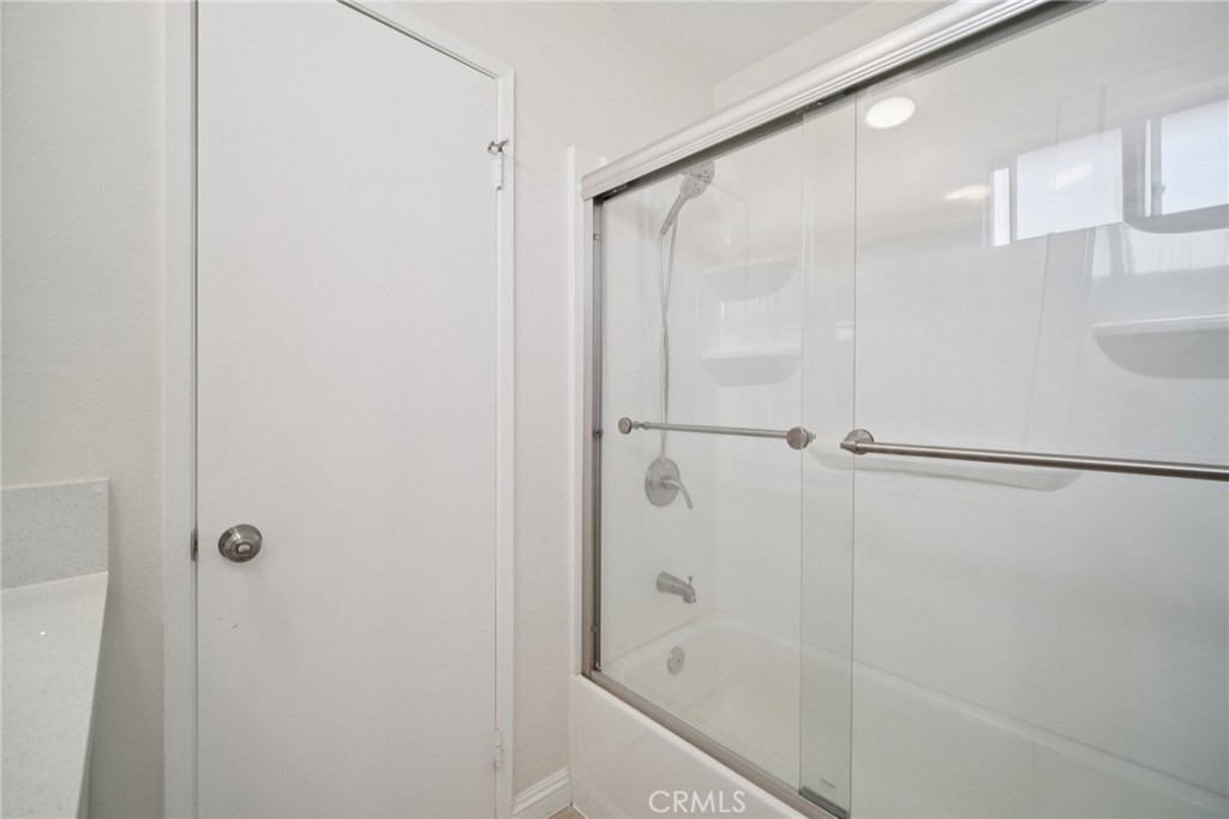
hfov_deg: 104.3
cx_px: 614
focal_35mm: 14
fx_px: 478
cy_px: 410
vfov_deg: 81.2
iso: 400
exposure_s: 1/20
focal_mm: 9
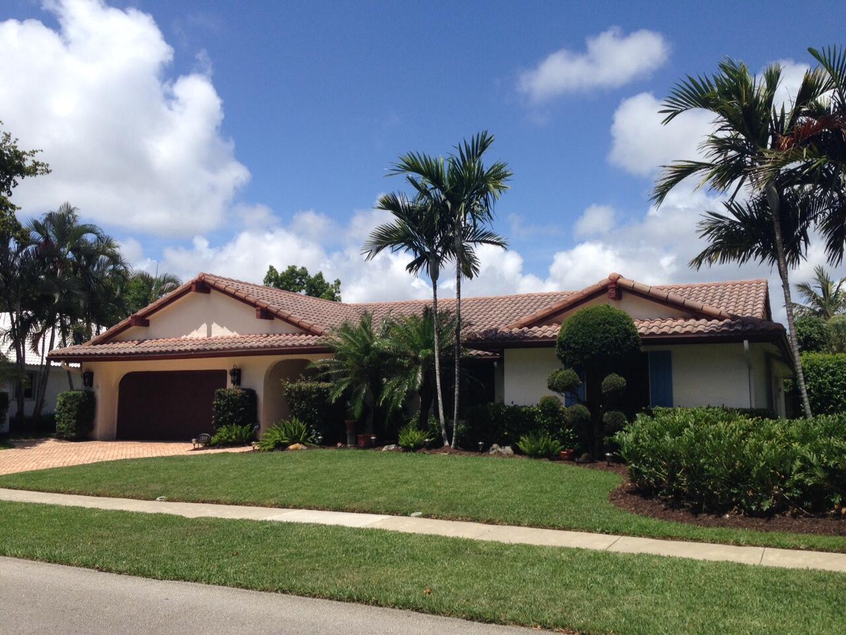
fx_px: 807
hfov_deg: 55.4
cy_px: 318
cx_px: 423
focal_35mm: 33
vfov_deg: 42.9
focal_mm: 4.12
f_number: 2.4
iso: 50
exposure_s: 1/2169
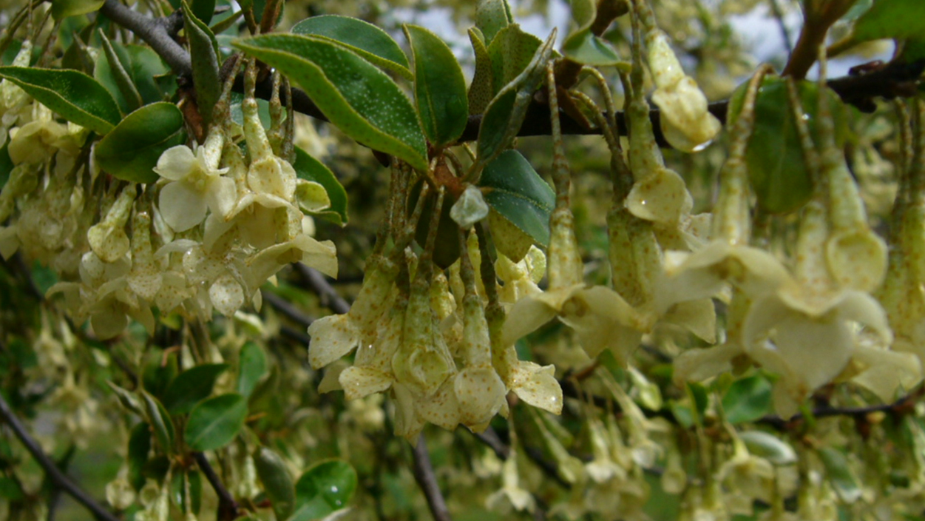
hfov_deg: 51.6
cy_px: 297
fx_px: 957
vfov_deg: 30.4
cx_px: 461
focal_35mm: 39
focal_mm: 5.8
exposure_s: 1/400
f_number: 5.6
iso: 80
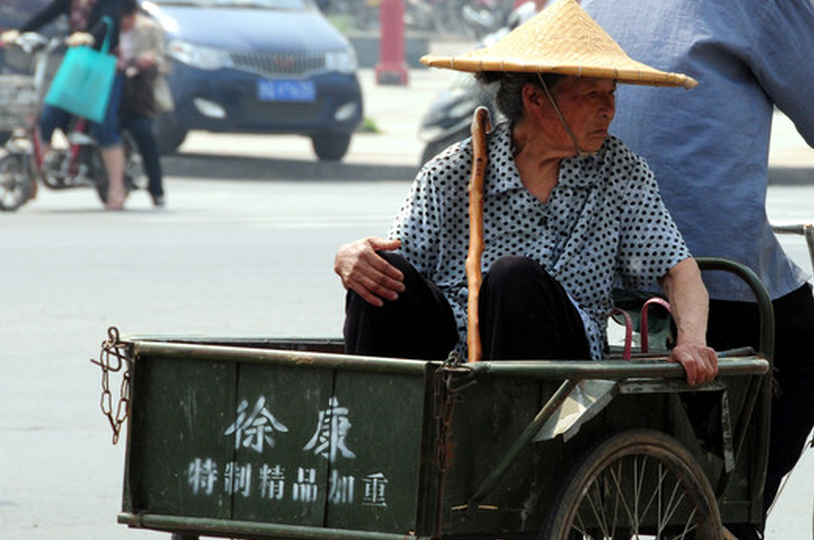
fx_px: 7832
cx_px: 585
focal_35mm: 347
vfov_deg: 3.9
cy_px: 175
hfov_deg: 5.9
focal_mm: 150
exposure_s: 1/400
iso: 400
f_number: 10
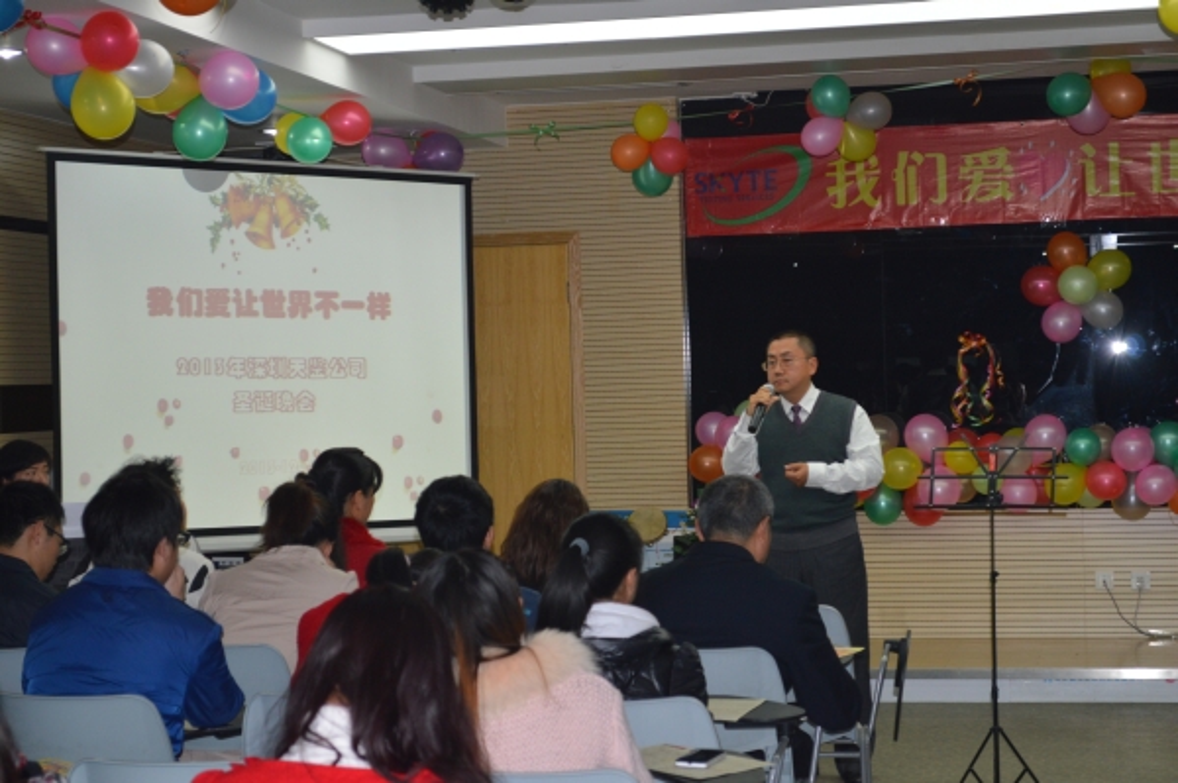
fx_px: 2354
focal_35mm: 72
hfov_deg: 28.1
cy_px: 392
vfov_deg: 18.9
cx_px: 589
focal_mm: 48
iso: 560
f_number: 5.6
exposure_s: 1/60
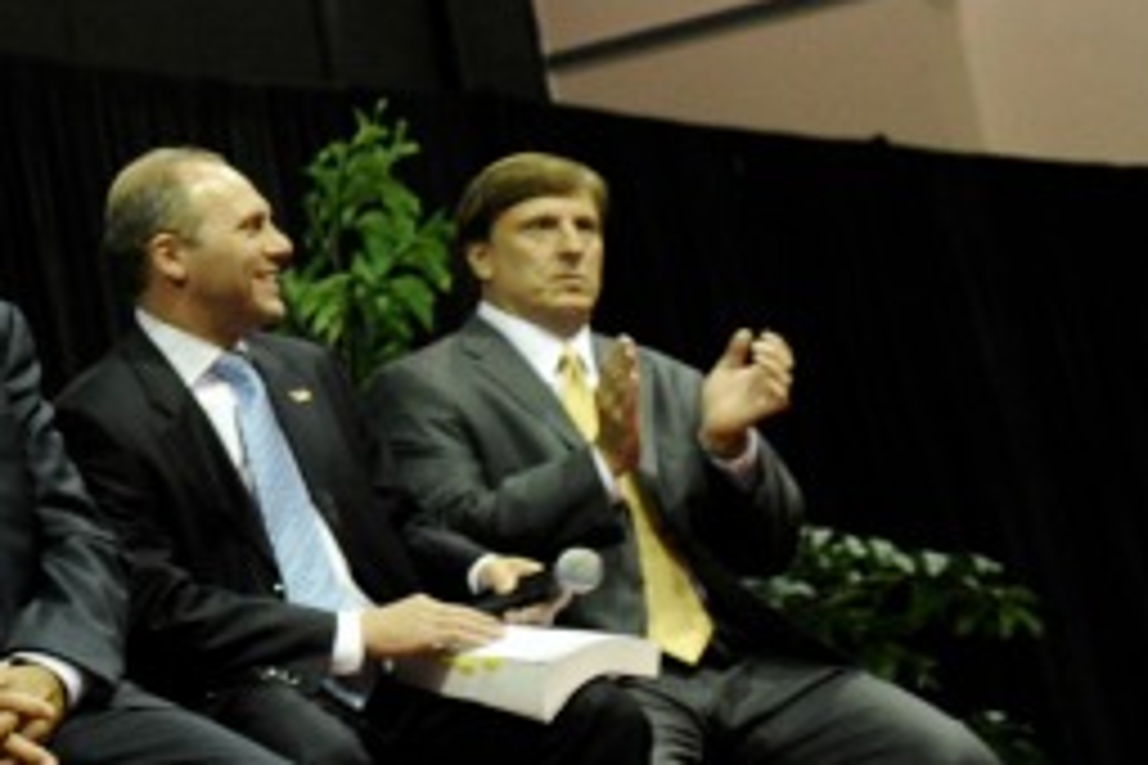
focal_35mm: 137
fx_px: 4368
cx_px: -891
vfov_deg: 9.9
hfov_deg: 13.5
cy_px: -106
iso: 1250
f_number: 4.5
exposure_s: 1/125
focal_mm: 35
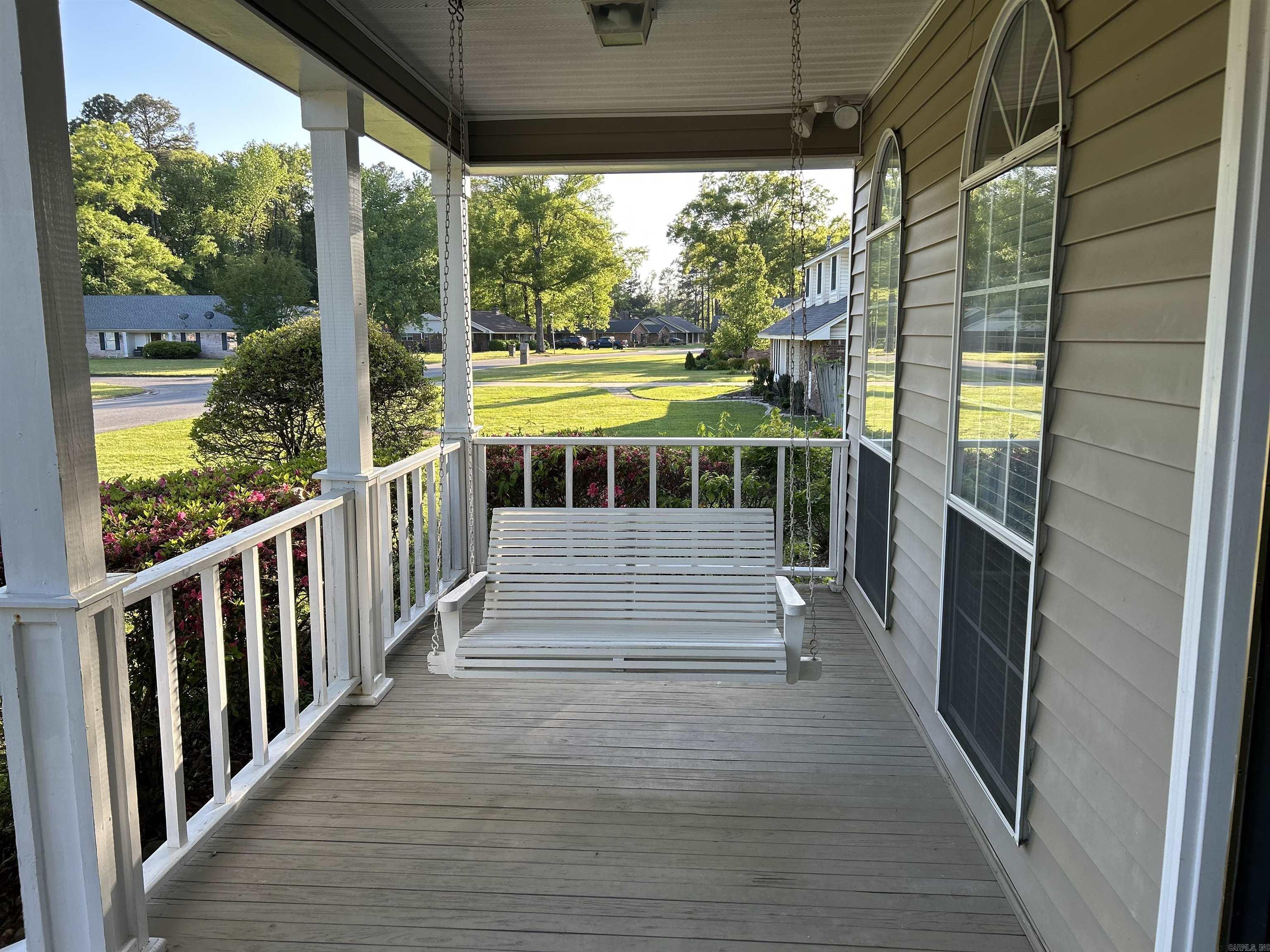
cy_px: 476
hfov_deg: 67.3
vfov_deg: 53.1
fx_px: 954
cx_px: 635
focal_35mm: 26
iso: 50
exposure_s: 1/461
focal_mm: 5.7
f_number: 1.5
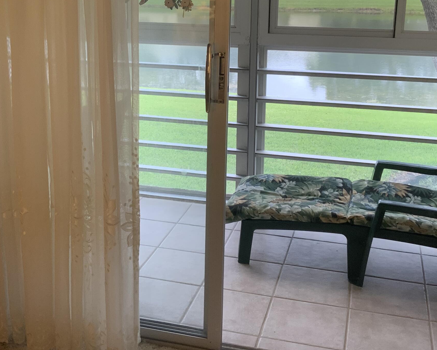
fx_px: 647
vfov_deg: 29.9
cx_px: 194
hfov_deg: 37.3
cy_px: 101
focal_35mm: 50
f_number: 1.8
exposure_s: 1/60
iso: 80
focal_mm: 3
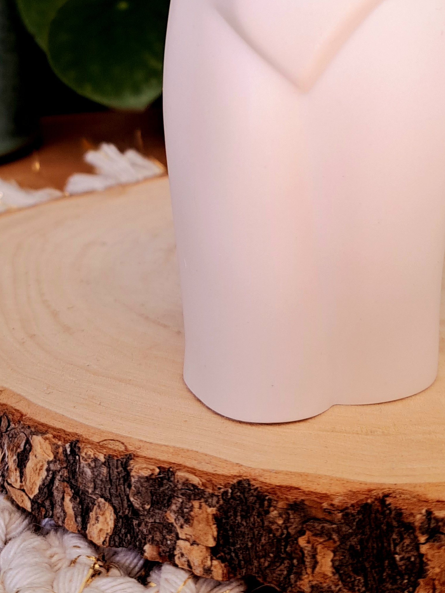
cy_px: 38
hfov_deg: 26.5
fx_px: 943
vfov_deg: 32.8
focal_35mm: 55
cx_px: 259
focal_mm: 5.23
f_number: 1.8
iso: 50
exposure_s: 1/50
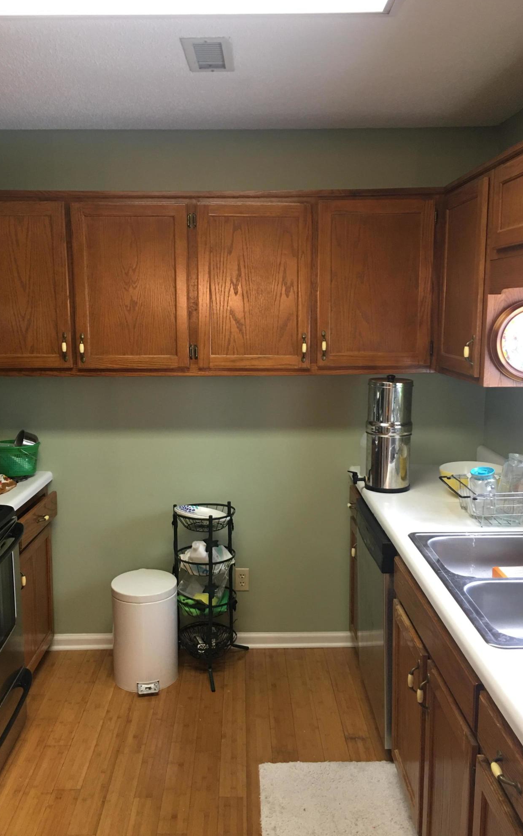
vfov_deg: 61.2
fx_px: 707
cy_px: 417
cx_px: 239
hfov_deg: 40.6
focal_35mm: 31
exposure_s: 1/15
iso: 64
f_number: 2.2
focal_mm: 4.15
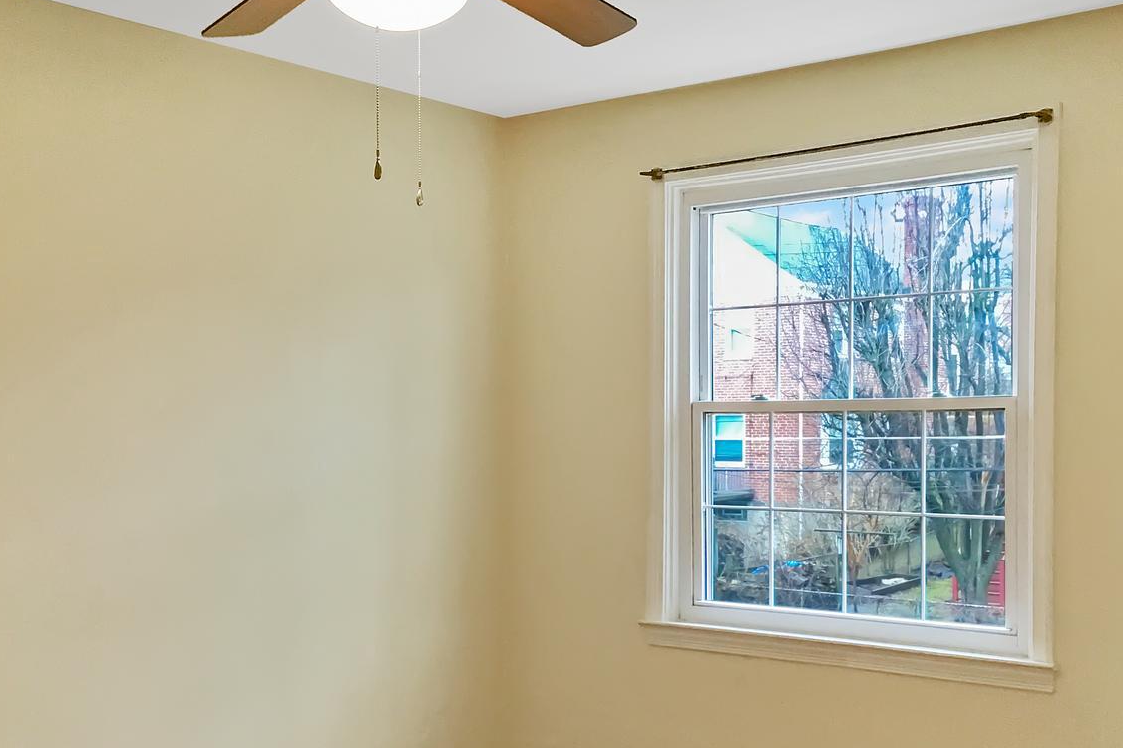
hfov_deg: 44.5
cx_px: 565
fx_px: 1372
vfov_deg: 30.2
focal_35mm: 44
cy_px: 518
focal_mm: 3.3
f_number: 2.4
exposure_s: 1/30
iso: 50
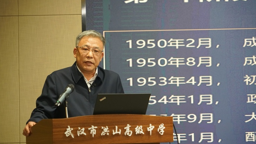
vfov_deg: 7.7
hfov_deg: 13.6
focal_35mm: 158
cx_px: 128
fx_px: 1072
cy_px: 74
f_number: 6.3
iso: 5000
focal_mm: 150
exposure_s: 1/160
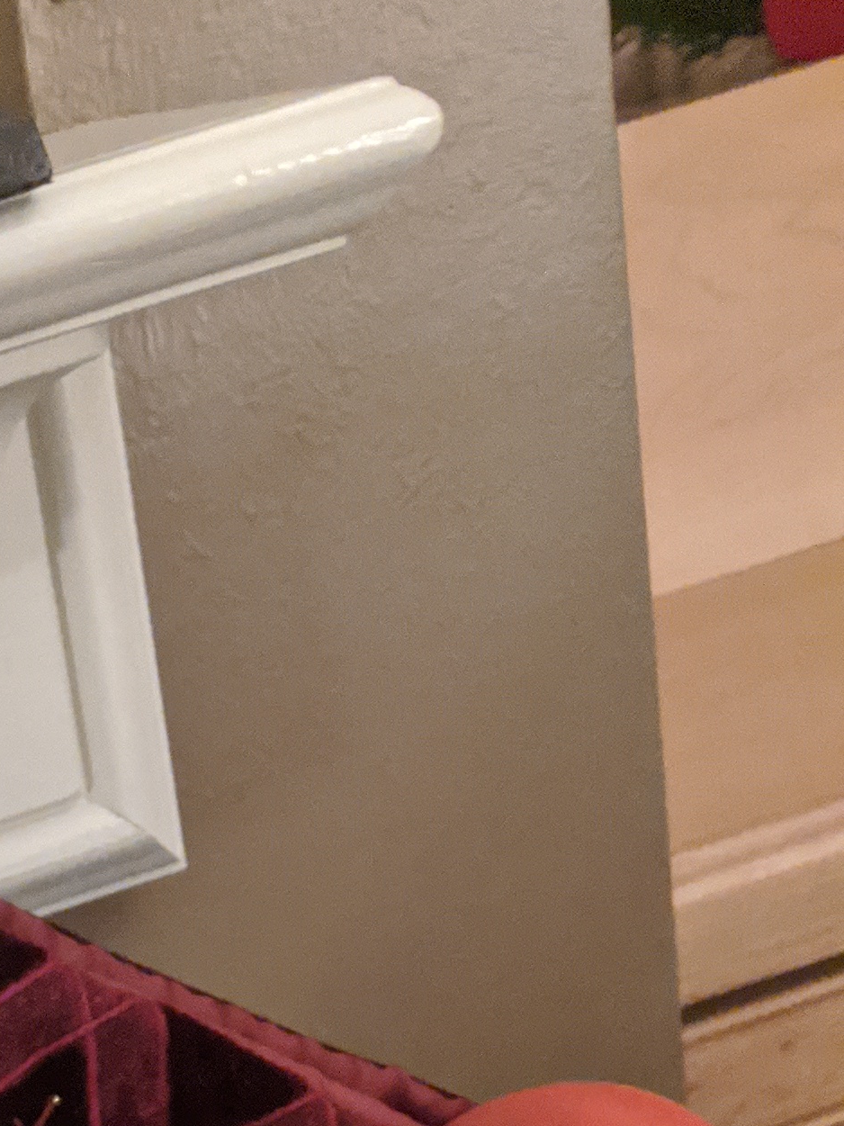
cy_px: 1725
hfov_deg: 15.3
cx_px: -514
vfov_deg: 19.4
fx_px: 2829
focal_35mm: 87
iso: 1098
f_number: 1.8
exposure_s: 1/17.2
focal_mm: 4.44
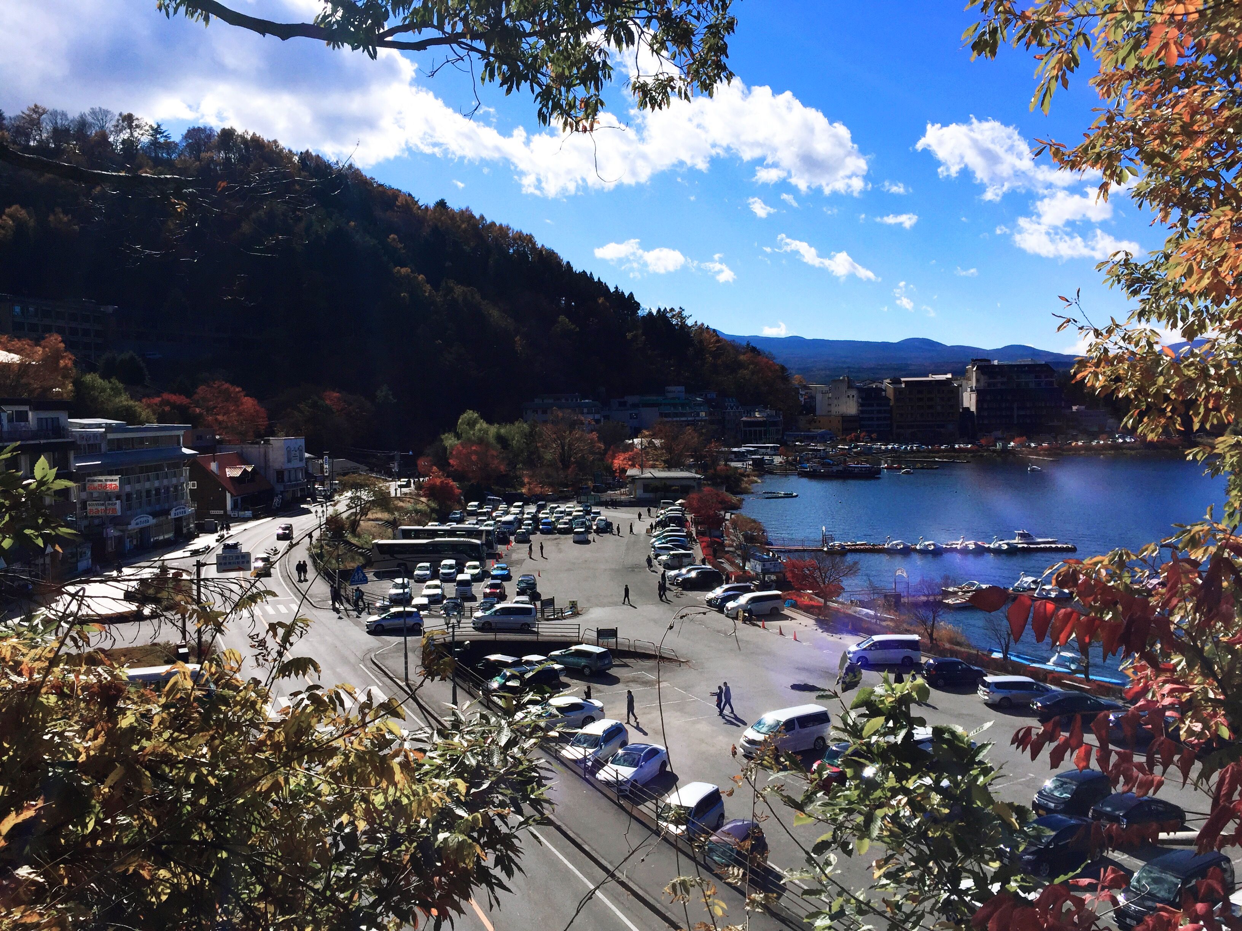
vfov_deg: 48.2
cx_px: 621
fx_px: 1041
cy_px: 466
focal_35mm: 29
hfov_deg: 61.7
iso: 32
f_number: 2.2
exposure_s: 1/3968
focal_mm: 4.15
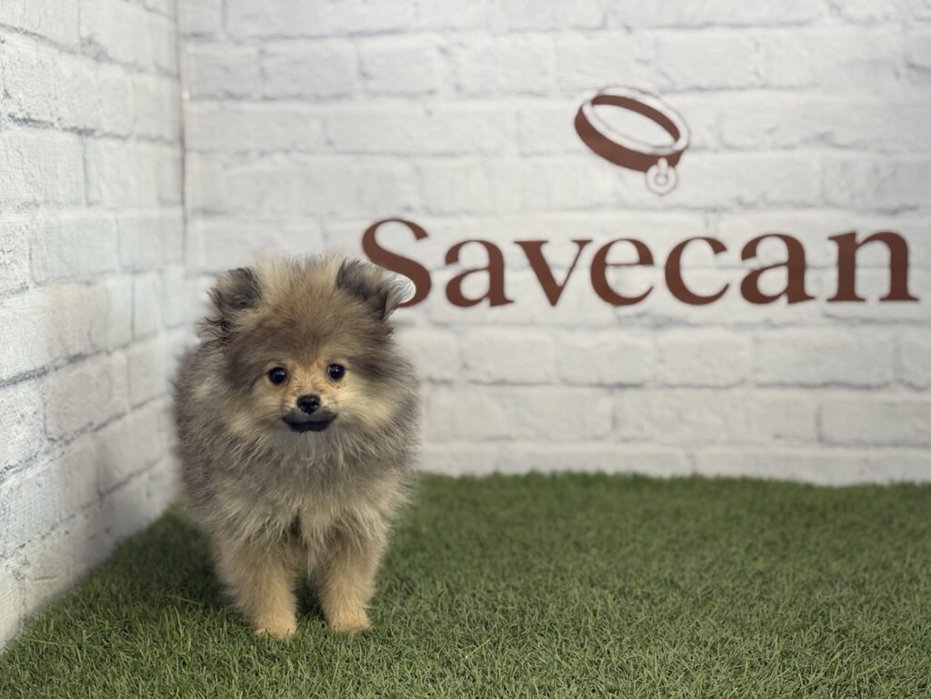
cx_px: 466
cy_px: 350
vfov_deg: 28.0
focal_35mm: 52
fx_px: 1399
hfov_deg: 36.8
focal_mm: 5.96
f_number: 1.6
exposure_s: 1/60
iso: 50
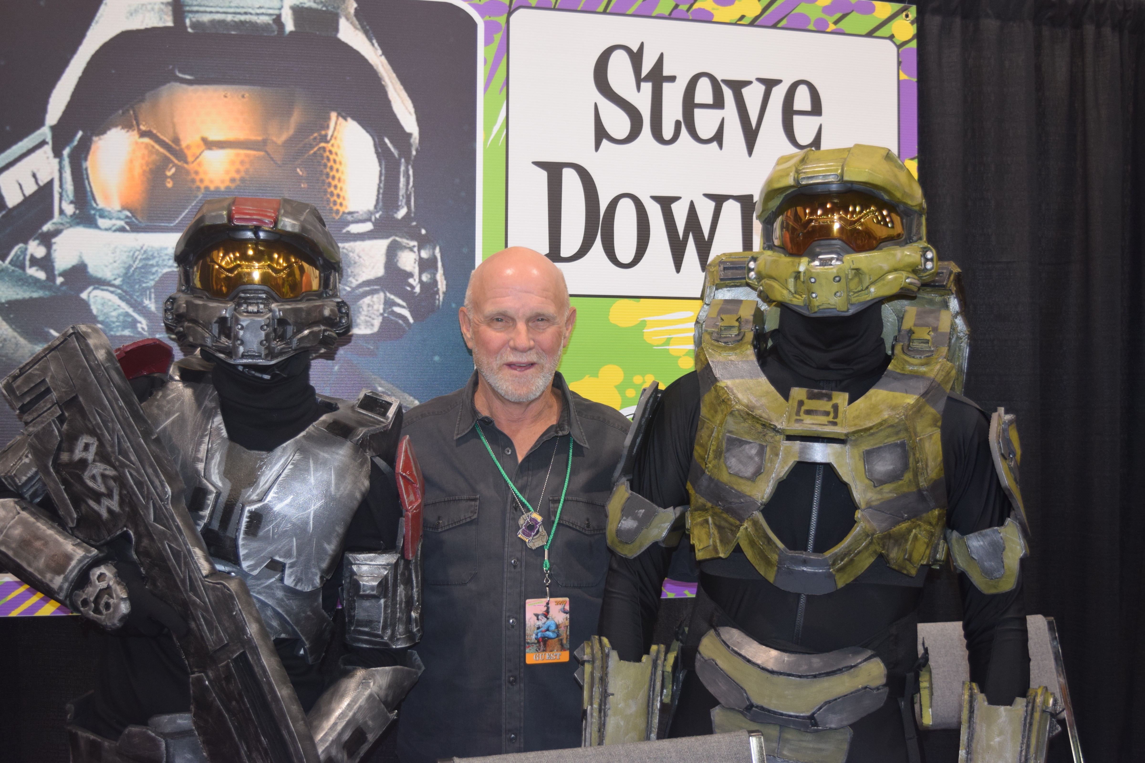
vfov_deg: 30.8
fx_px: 1383
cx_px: 572
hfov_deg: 45.0
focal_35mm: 44
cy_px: 382
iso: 800
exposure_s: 1/60
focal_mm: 29
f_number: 4.2
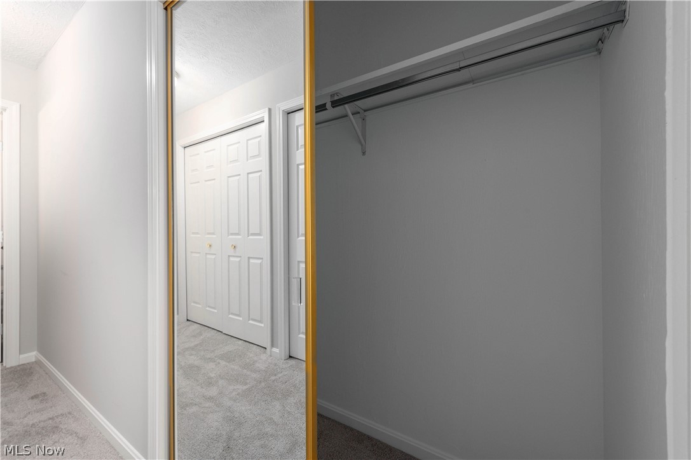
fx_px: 269
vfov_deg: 81.1
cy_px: 230
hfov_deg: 104.3
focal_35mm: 14
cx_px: 346
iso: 200
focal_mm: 14
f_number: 9
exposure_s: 1/60
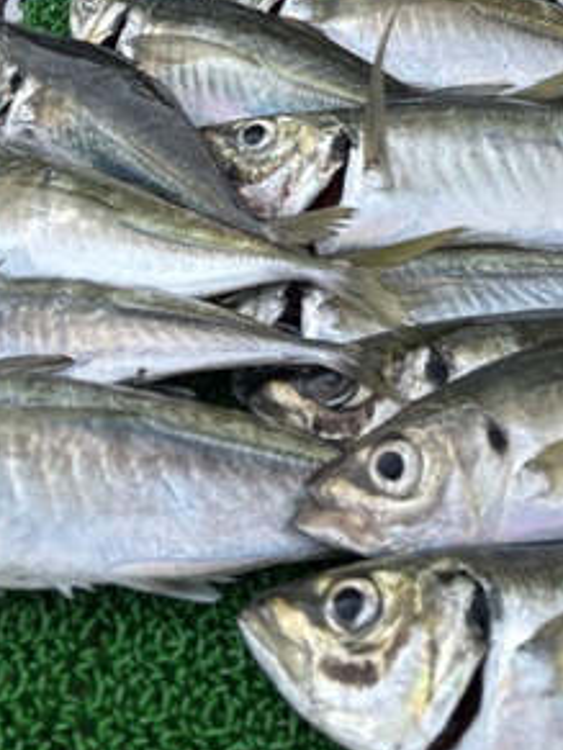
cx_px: 545
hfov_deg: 18.9
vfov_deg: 22.4
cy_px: -277
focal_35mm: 76
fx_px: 1648
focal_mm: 5.96
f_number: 1.6
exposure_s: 1/1279
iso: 50
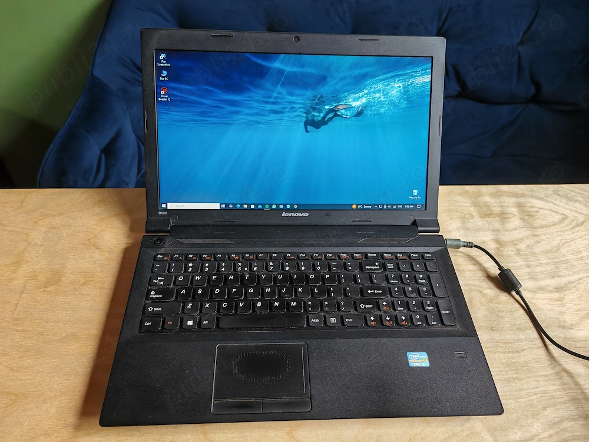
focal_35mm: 26
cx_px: 294
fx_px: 442
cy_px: 221
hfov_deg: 67.3
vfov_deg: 53.1
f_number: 1.6
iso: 250
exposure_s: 1/100
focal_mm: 5.4
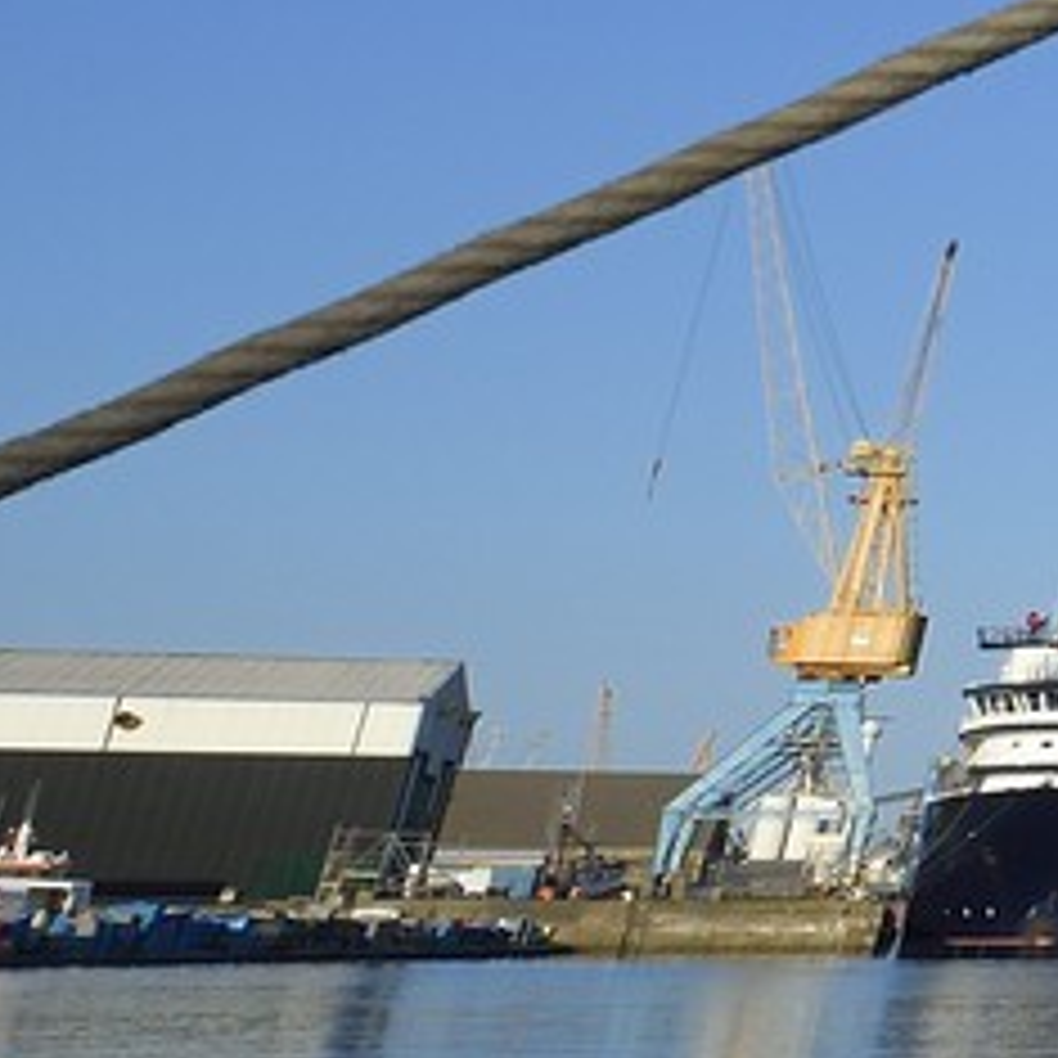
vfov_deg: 15.3
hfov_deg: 10.1
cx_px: 3480
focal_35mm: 104
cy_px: -608
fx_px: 3596
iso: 200
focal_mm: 18
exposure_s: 1/200
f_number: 16
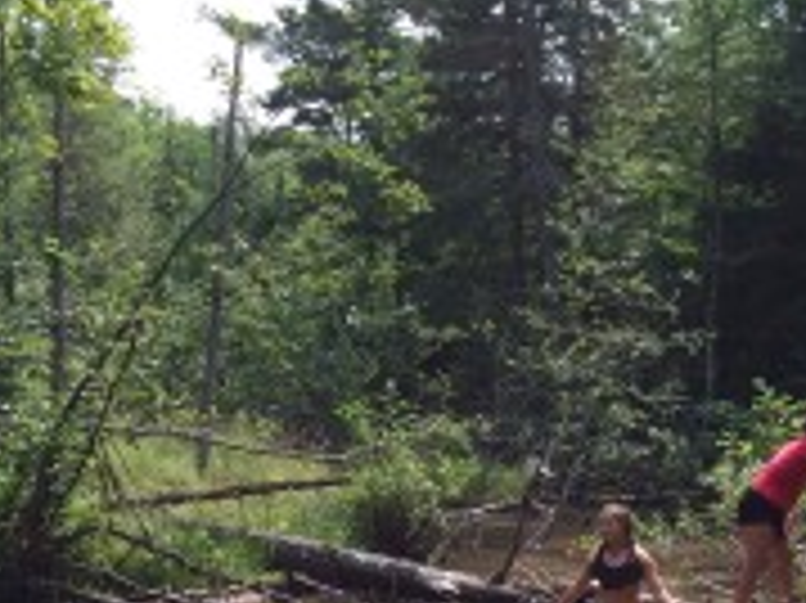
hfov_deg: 28.5
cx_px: 509
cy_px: 524
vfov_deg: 21.2
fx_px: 1582
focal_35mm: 68
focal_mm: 4.15
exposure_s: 1/733
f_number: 2.2
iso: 32
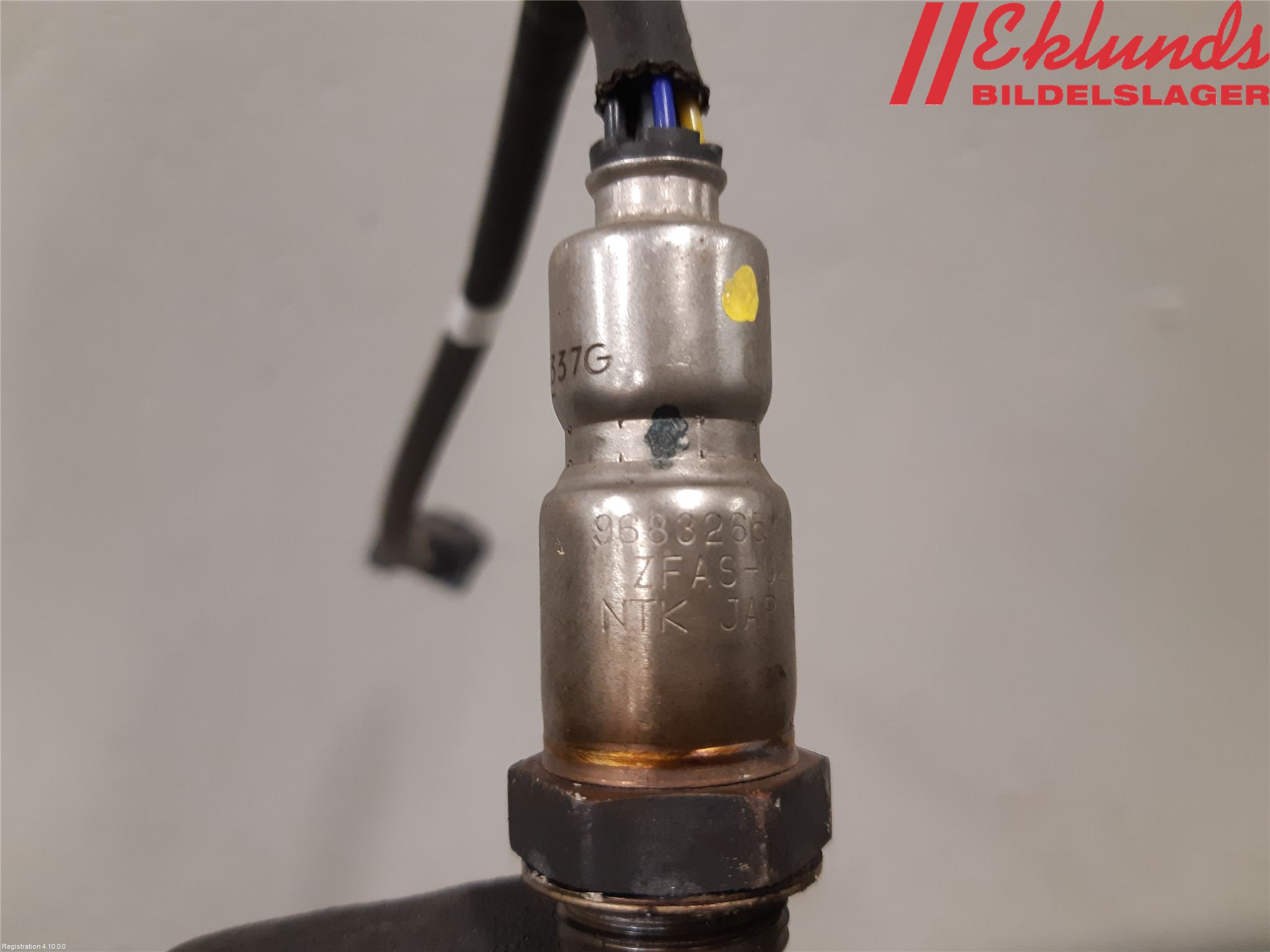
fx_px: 954
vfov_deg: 53.1
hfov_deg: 67.3
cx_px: 635
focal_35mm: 26
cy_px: 476
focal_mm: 3.93
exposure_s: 1/50
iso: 200
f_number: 1.7
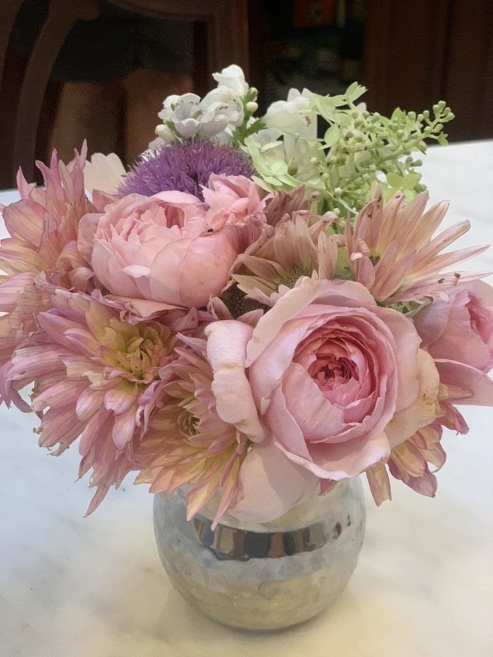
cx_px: 246
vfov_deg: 36.8
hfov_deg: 28.0
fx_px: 987
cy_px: 328
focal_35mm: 52
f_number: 2.4
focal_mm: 6
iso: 200
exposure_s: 1/60
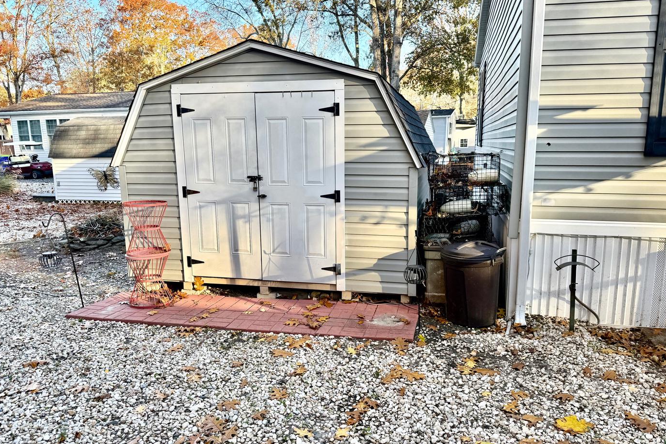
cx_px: 341
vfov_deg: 49.6
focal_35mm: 26
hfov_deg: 69.4
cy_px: 232
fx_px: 481
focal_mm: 6.76
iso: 100
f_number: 1.78
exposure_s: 1/453
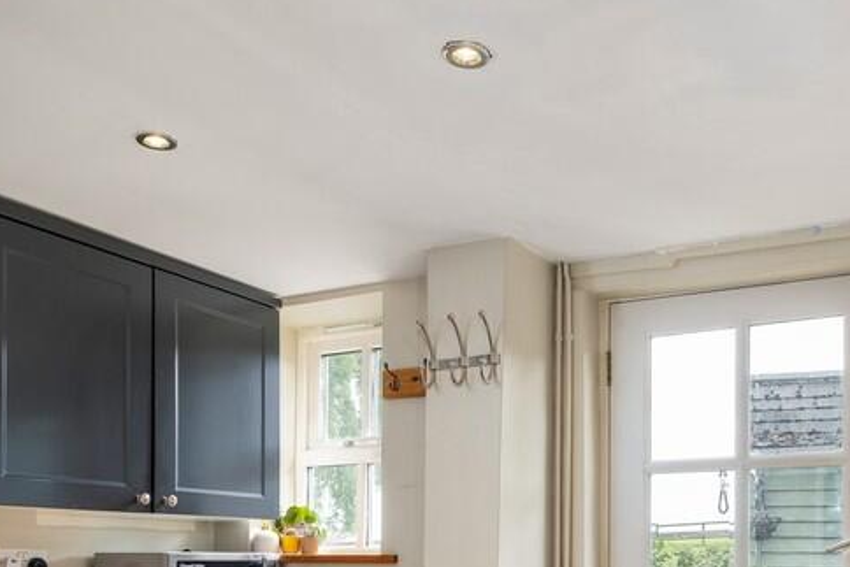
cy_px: 589
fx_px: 850
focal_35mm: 36
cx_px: 543
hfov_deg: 52.4
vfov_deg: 33.2
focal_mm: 11
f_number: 7.1
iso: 200
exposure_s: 1/50
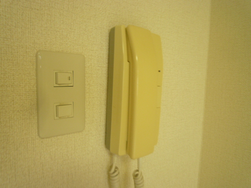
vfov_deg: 54.9
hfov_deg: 69.4
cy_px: 94
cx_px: 126
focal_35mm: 25
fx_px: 181
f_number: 2.8
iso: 250
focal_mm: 4.4
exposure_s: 1/30
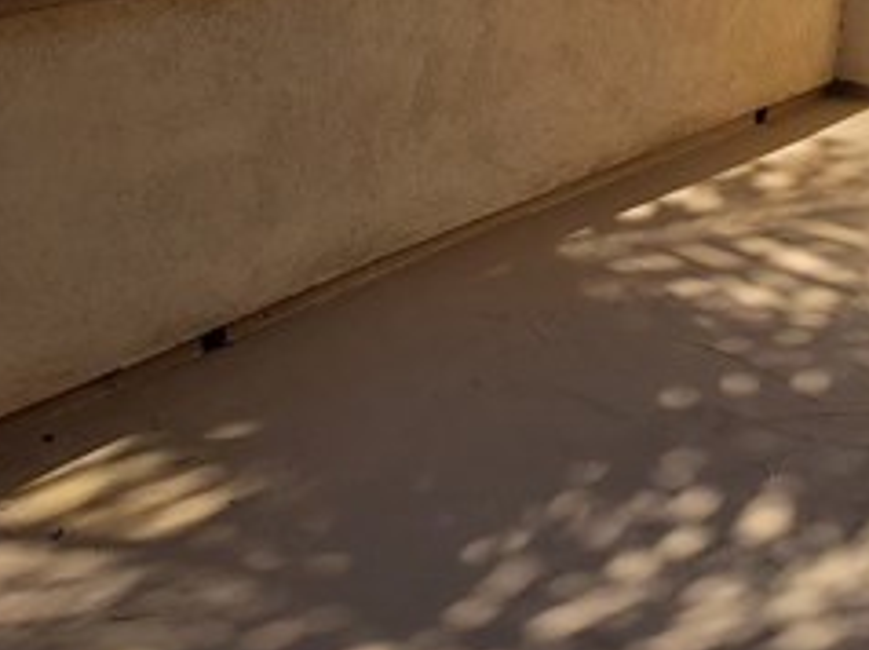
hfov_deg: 27.7
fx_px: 1756
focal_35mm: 70
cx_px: 351
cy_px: 223
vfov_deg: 20.9
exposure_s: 1/992
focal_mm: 4.3
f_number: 2.4
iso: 50
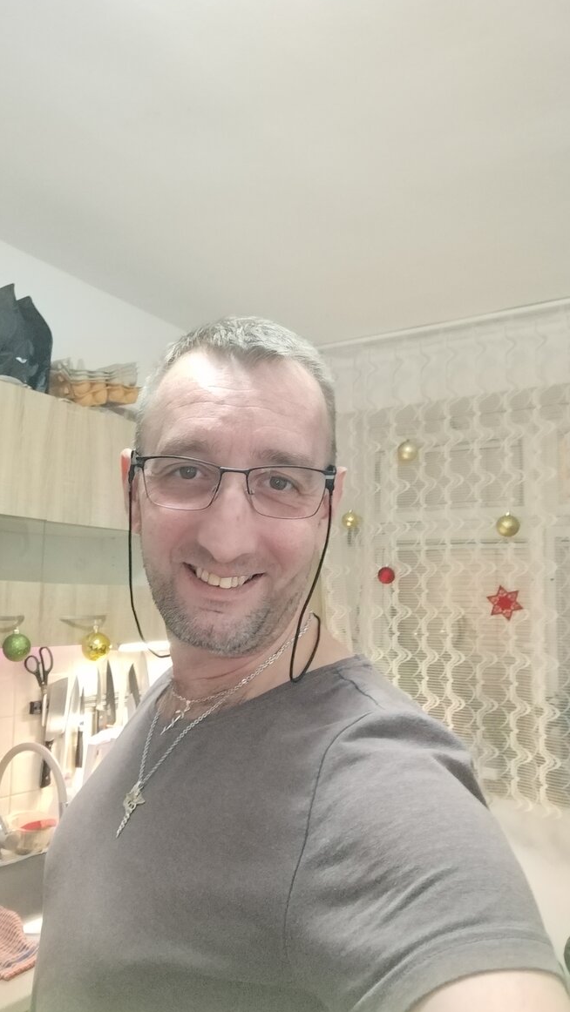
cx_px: 223
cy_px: 515
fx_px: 725
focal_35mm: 27
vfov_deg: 69.8
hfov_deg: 42.7
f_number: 2.45
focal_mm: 3.25
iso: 925
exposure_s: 1/20
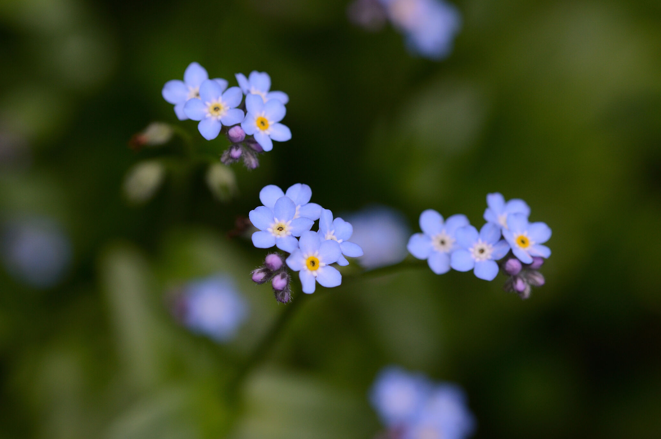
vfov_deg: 7.5
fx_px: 3368
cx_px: 287
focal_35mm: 184
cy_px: 209
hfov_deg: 11.2
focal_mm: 105
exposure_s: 1/200
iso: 200
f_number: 8
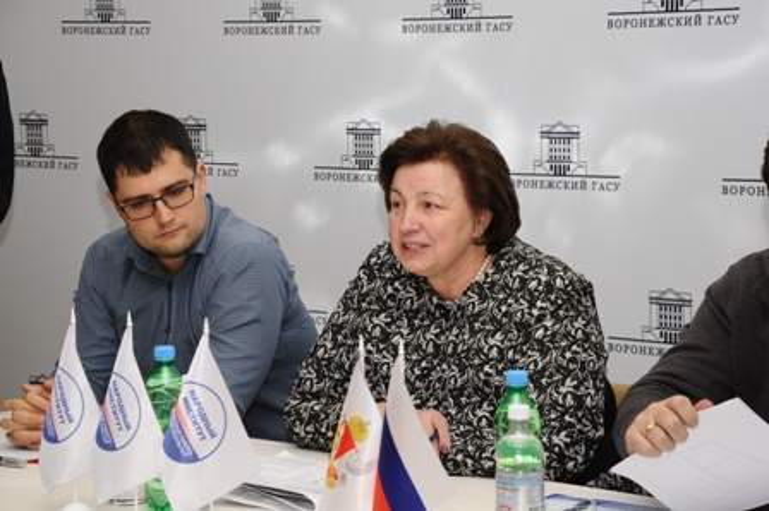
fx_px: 2241
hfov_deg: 19.5
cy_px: 256
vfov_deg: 13.0
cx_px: 384
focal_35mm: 105
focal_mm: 70
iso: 400
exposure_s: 1/125
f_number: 9
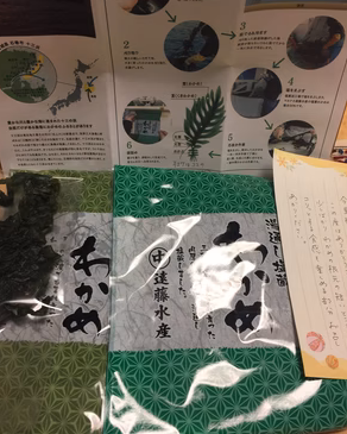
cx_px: 170
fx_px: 398
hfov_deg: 47.1
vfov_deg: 57.2
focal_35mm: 31
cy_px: 225
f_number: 2.2
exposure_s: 1/30
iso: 32
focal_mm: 4.15
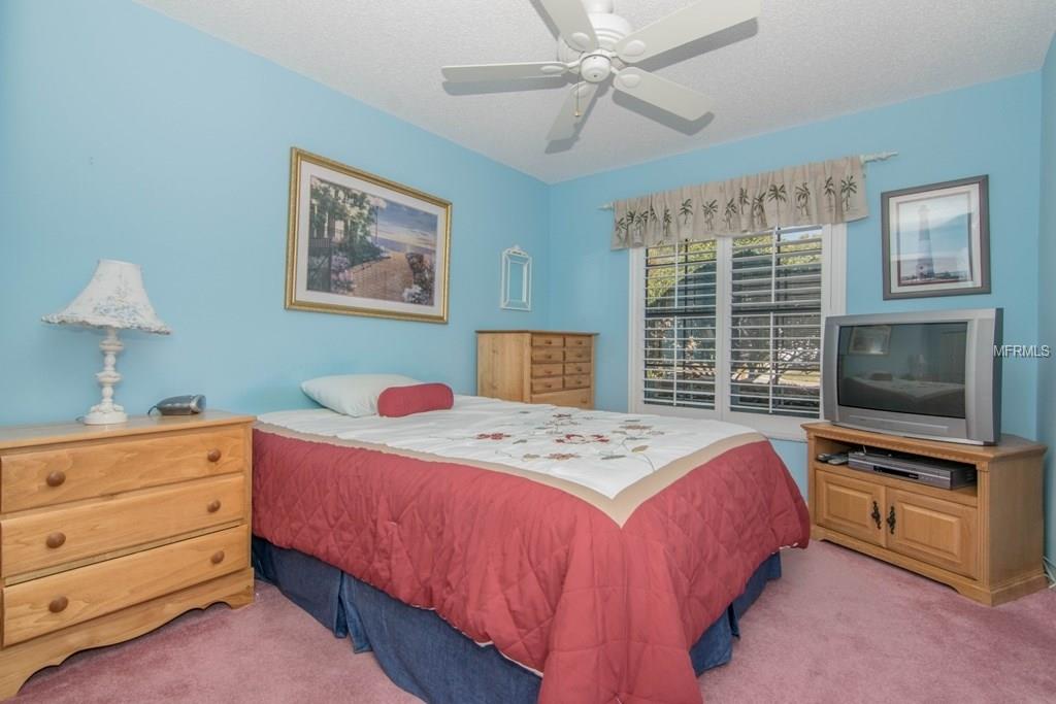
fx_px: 484
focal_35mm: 16
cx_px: 528
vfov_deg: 72.1
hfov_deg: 95.0
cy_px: 352
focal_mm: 11
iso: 640
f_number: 8
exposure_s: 1/200
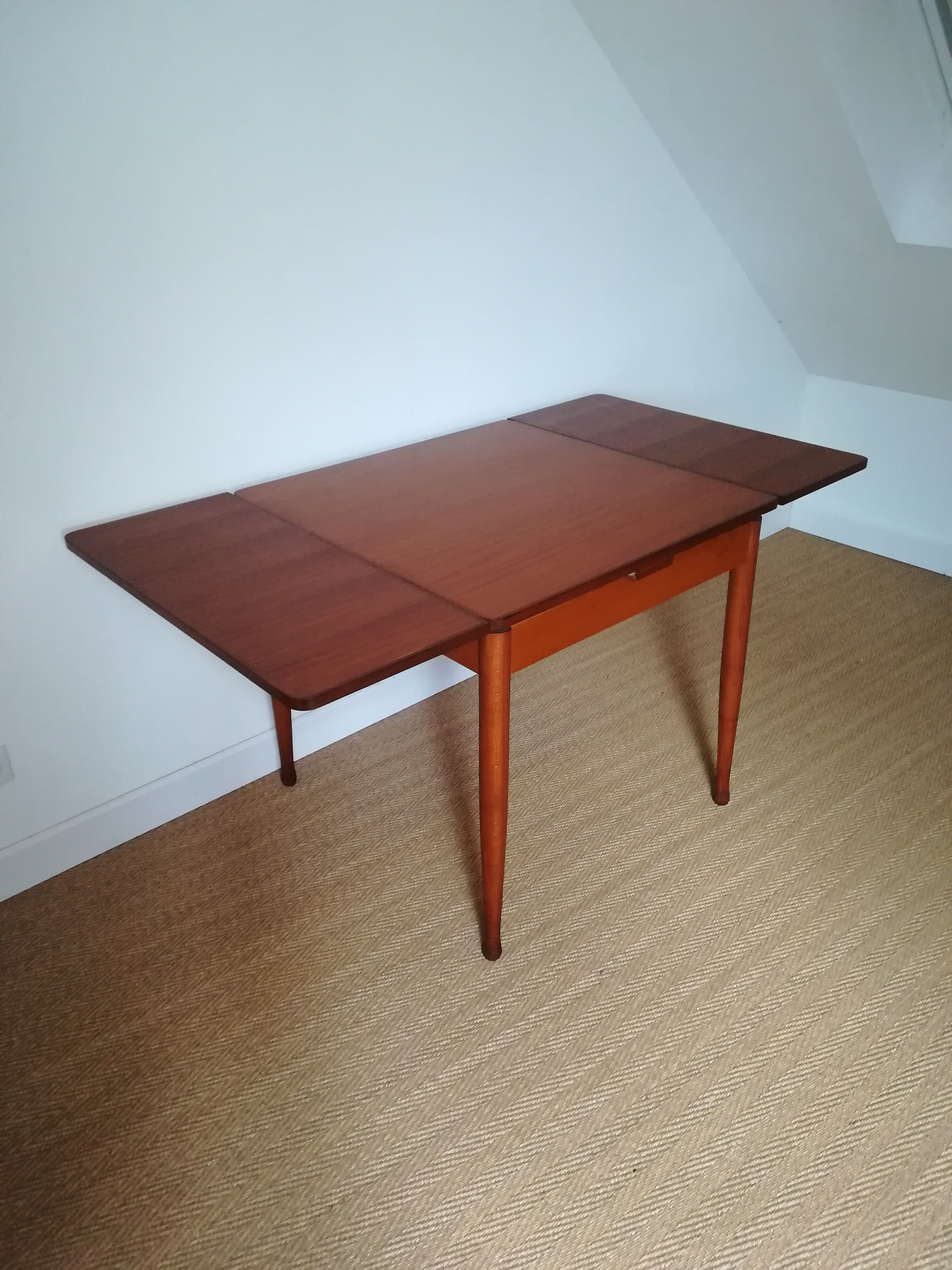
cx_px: 476
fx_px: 953
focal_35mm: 26
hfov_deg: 53.1
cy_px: 635
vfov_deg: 67.3
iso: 640
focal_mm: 3.83
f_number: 2.2
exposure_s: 1/14.3
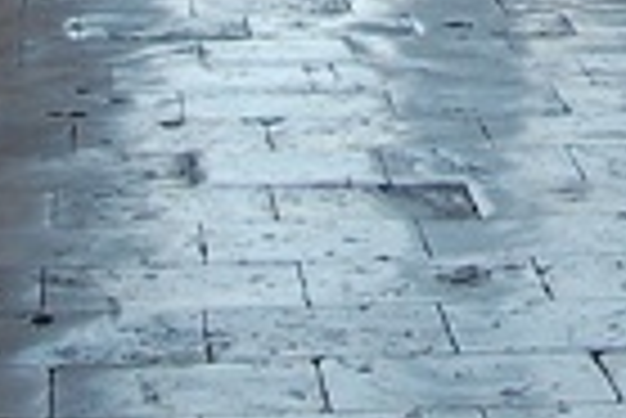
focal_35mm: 190
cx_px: 721
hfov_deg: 10.7
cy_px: -530
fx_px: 3307
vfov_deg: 6.9
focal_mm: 22
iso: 200
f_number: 9
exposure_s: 1/320
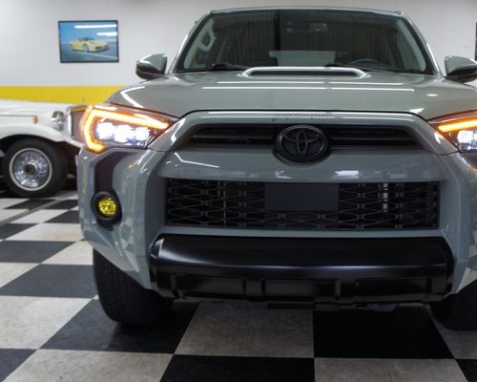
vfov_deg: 41.1
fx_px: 508
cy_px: 184
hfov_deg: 49.8
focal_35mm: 36
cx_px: 299
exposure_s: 1/30
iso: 250
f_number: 4
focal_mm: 20
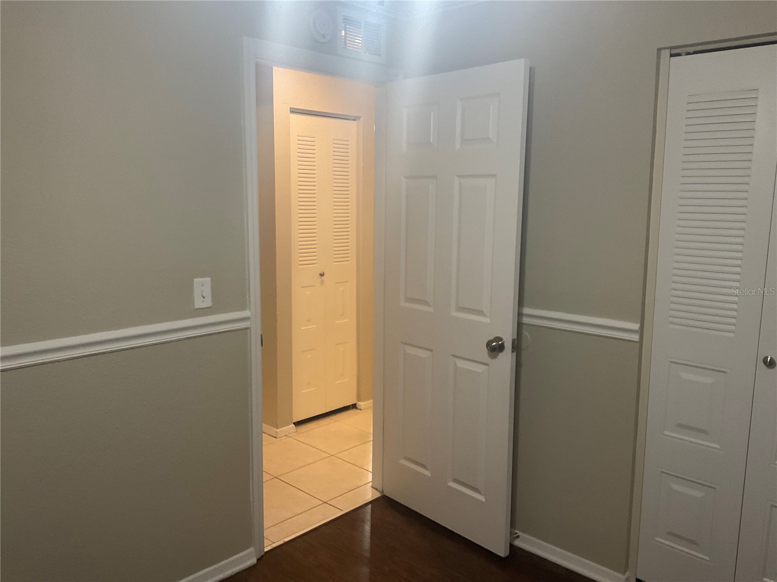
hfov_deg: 61.7
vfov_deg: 48.2
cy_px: 291
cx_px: 388
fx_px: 651
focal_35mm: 29
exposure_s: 1/60
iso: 100
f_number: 1.8
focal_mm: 3
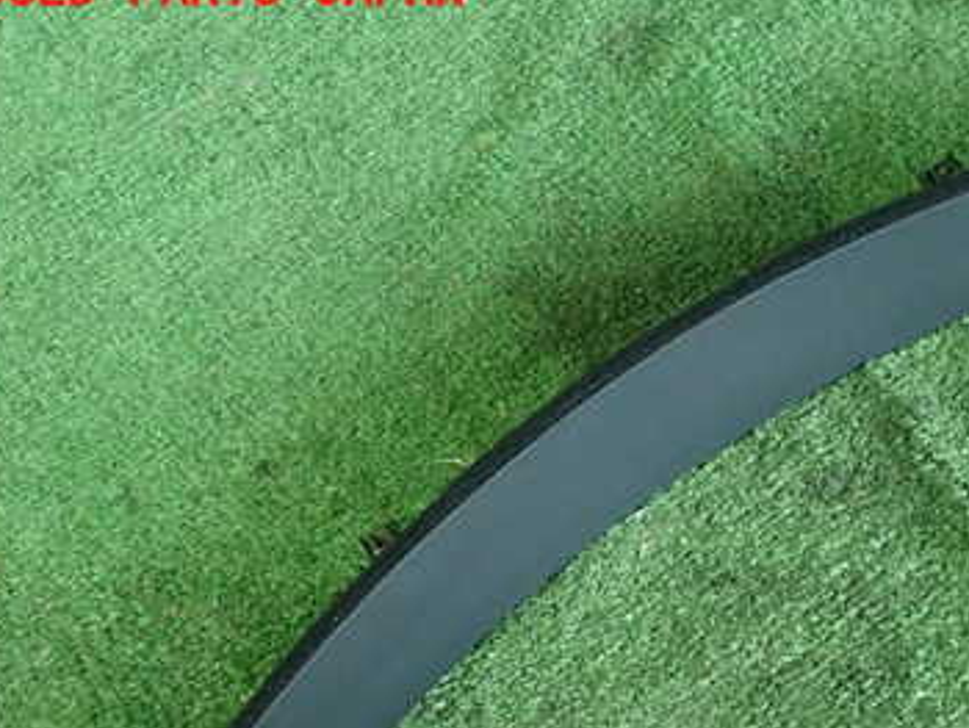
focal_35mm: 60
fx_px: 1681
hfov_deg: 31.2
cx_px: 792
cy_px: 576
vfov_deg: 24.1
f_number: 2.6
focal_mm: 6.42
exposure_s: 1/25
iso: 800
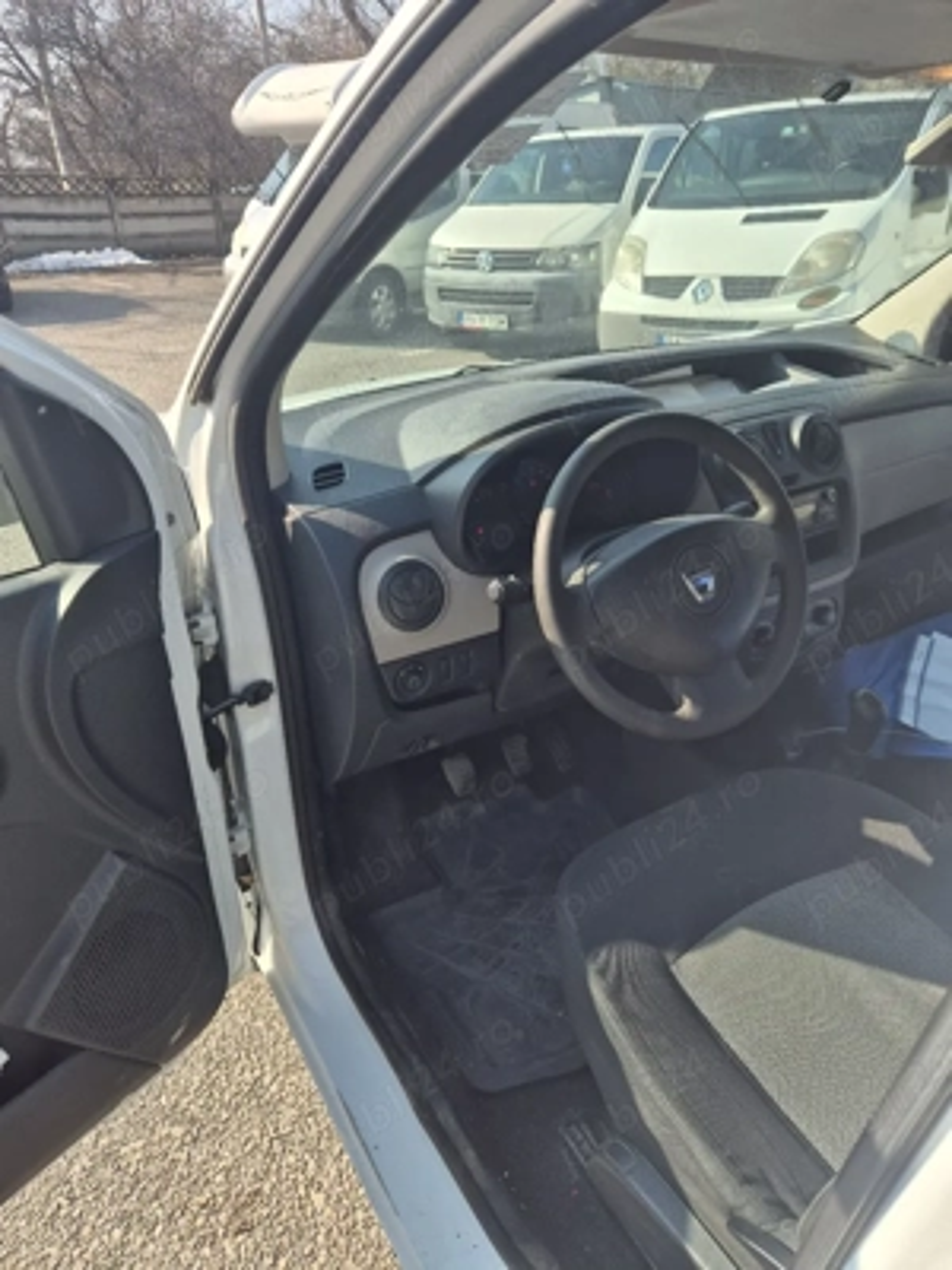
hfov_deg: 58.9
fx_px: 843
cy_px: 635
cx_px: 476
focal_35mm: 23
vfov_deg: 73.9
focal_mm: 5.4
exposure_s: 1/909
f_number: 1.8
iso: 25
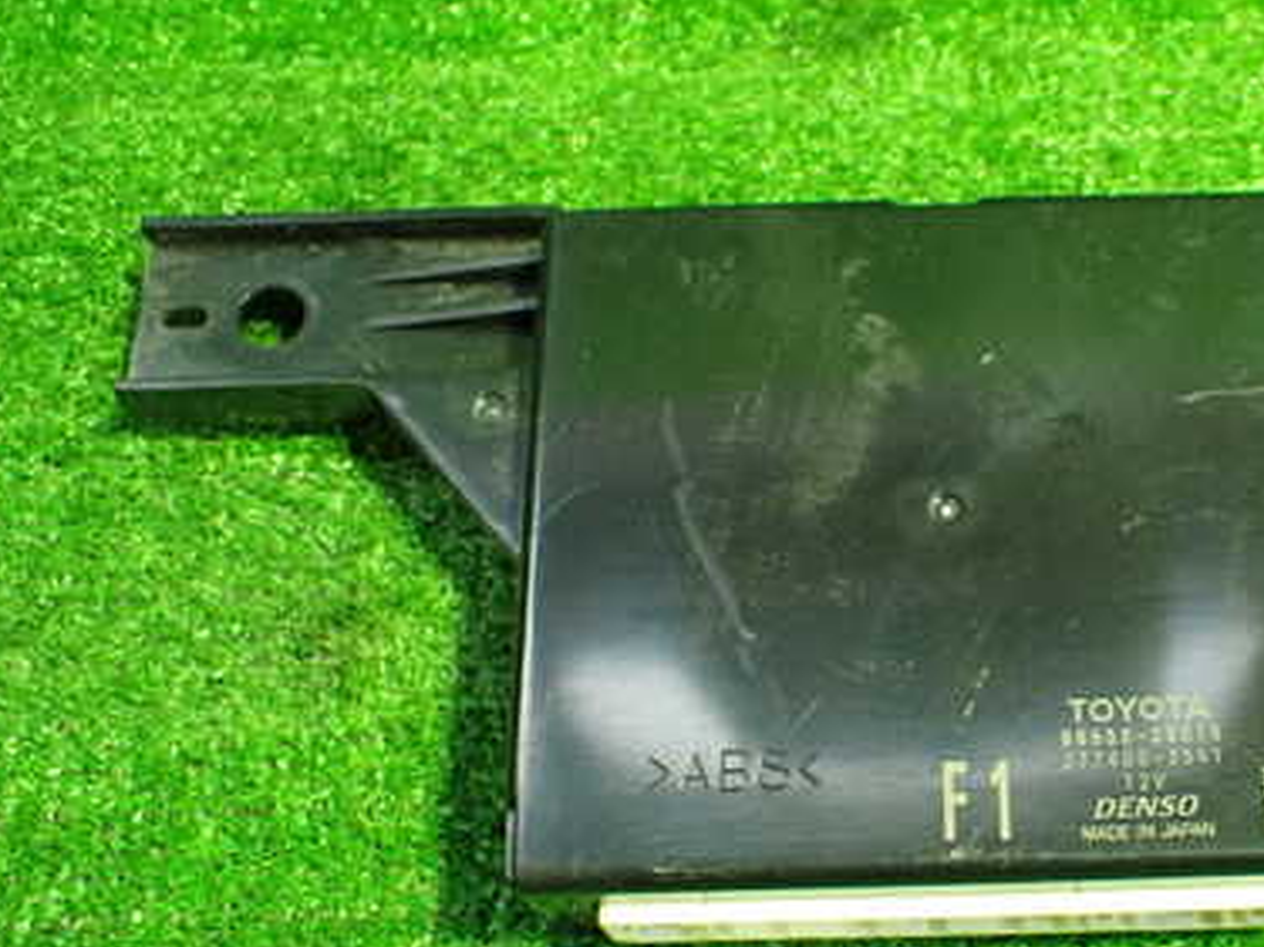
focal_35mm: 48
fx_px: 1752
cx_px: 964
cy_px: 610
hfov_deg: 38.5
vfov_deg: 30.1
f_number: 2.3
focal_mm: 5.4
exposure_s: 1/50
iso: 800
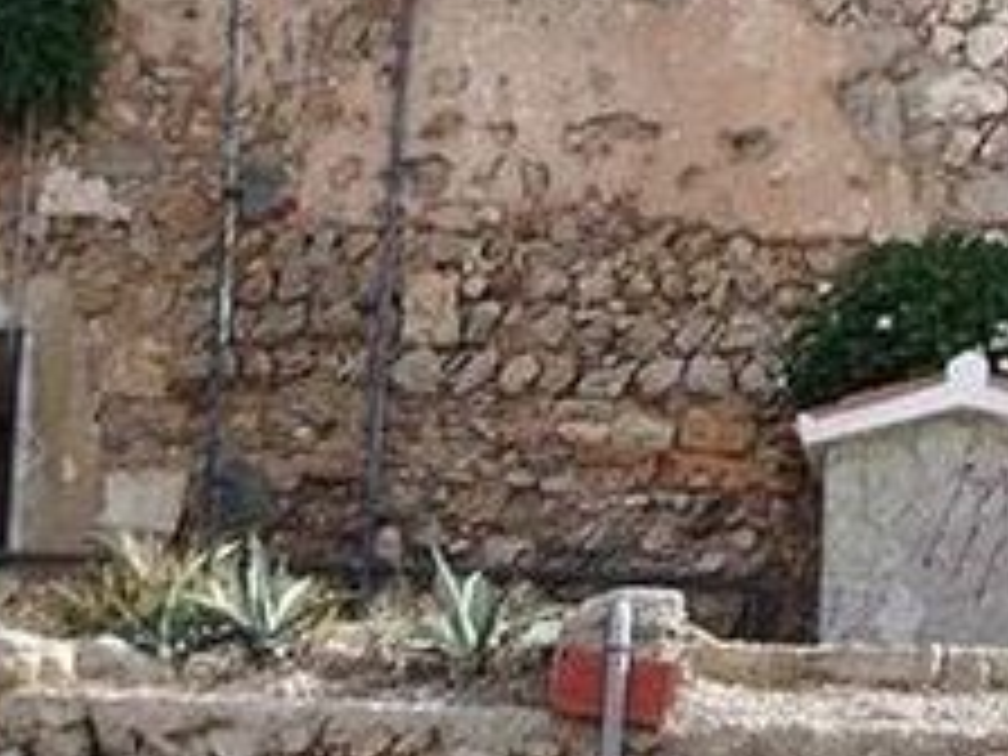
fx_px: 4135
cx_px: 756
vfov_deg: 10.4
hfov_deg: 13.8
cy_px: 90
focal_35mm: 142
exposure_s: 1/200
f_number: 4.3
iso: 50
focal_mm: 5.8
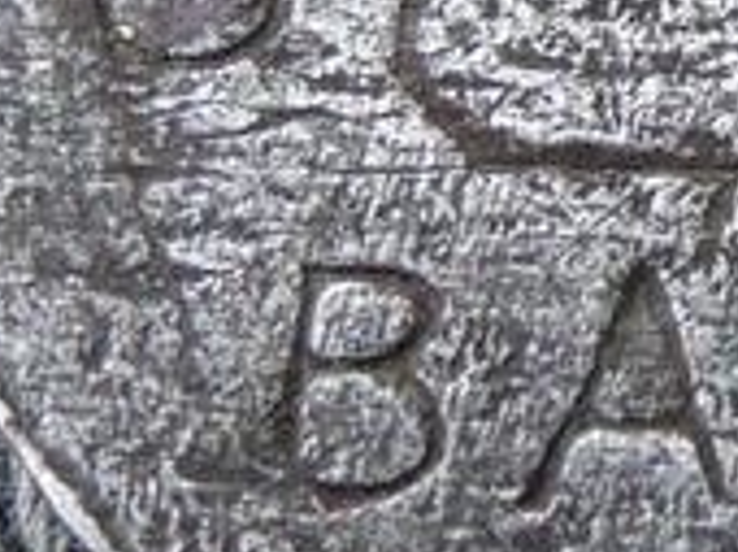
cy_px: -57
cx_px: 1059
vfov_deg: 5.8
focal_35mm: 253
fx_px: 5386
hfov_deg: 7.7
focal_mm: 5.8
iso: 100
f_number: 3.7
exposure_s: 1/50
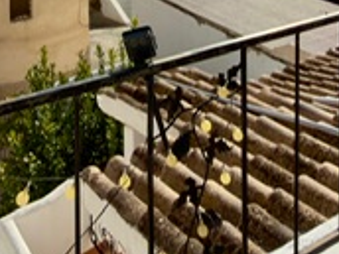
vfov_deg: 21.1
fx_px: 509
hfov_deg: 36.7
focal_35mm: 52
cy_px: -175
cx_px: 142
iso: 20
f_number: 2.2
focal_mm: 2.22
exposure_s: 1/1570
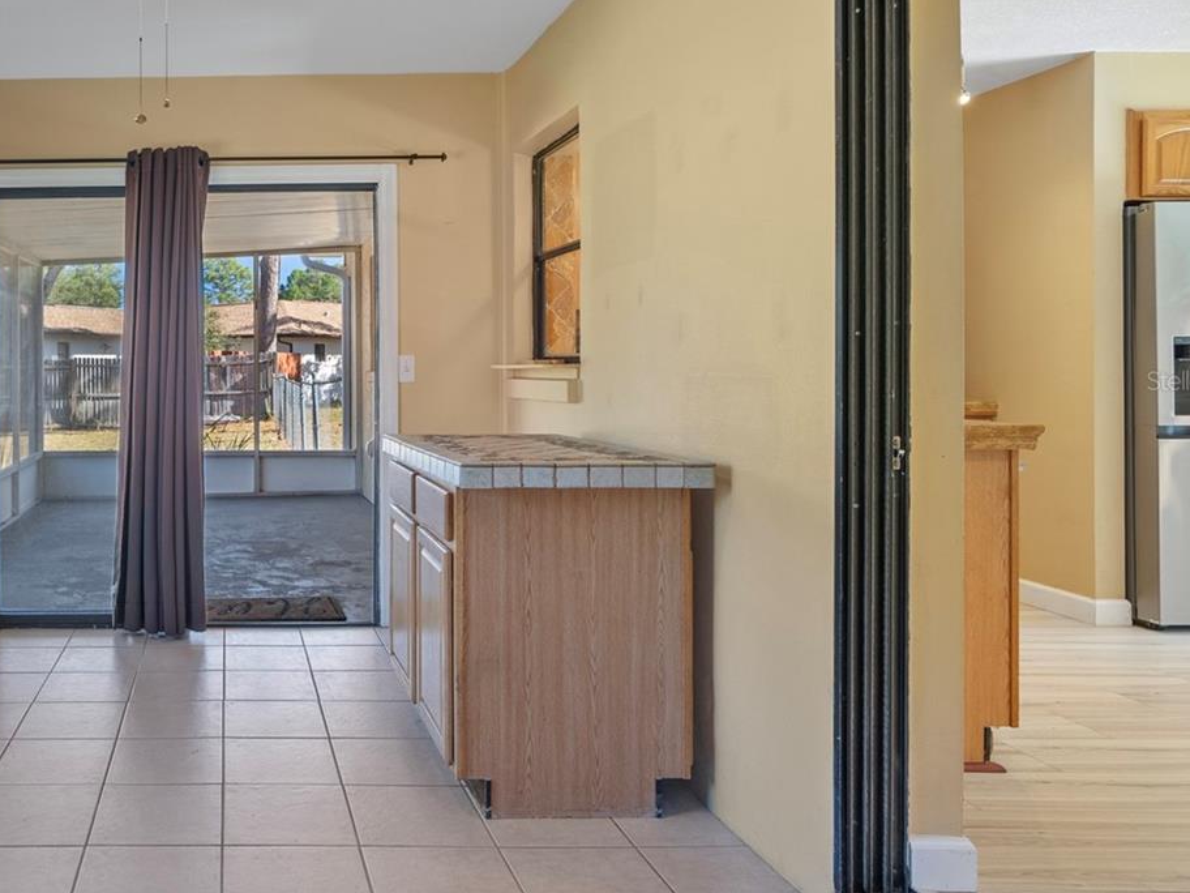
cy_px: 380
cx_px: 219
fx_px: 928
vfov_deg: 51.2
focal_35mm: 27
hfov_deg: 59.6
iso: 250
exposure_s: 1
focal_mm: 16
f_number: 8
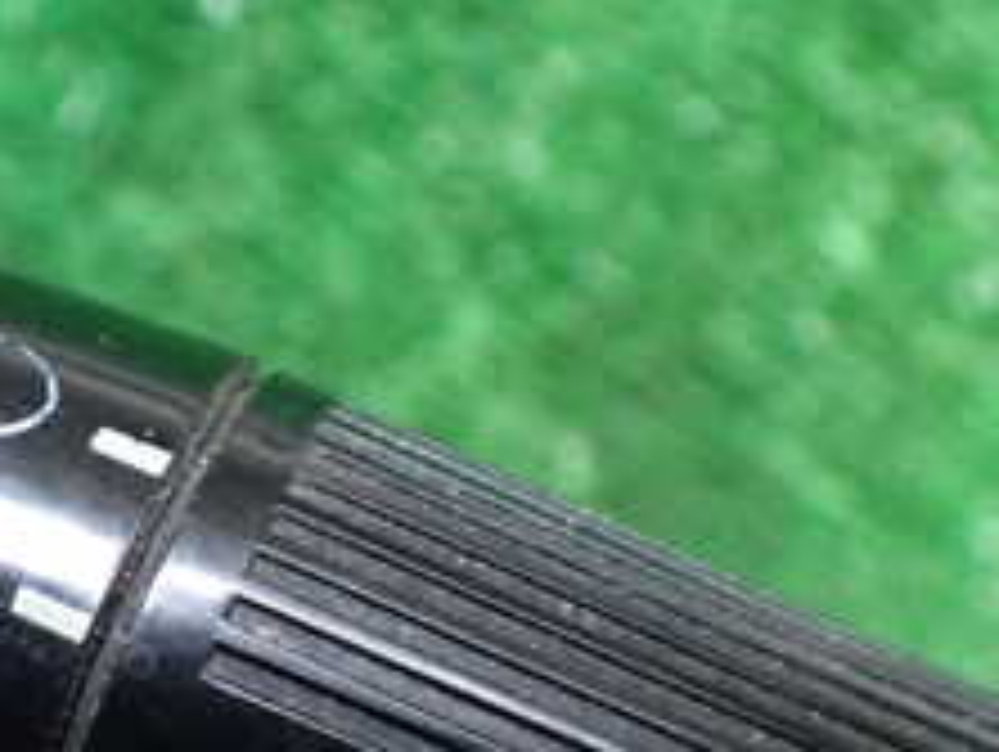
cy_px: 468
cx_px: 117
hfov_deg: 23.5
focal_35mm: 81
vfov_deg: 18.2
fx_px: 2340
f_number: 2.3
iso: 1000
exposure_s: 1/30
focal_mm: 5.4
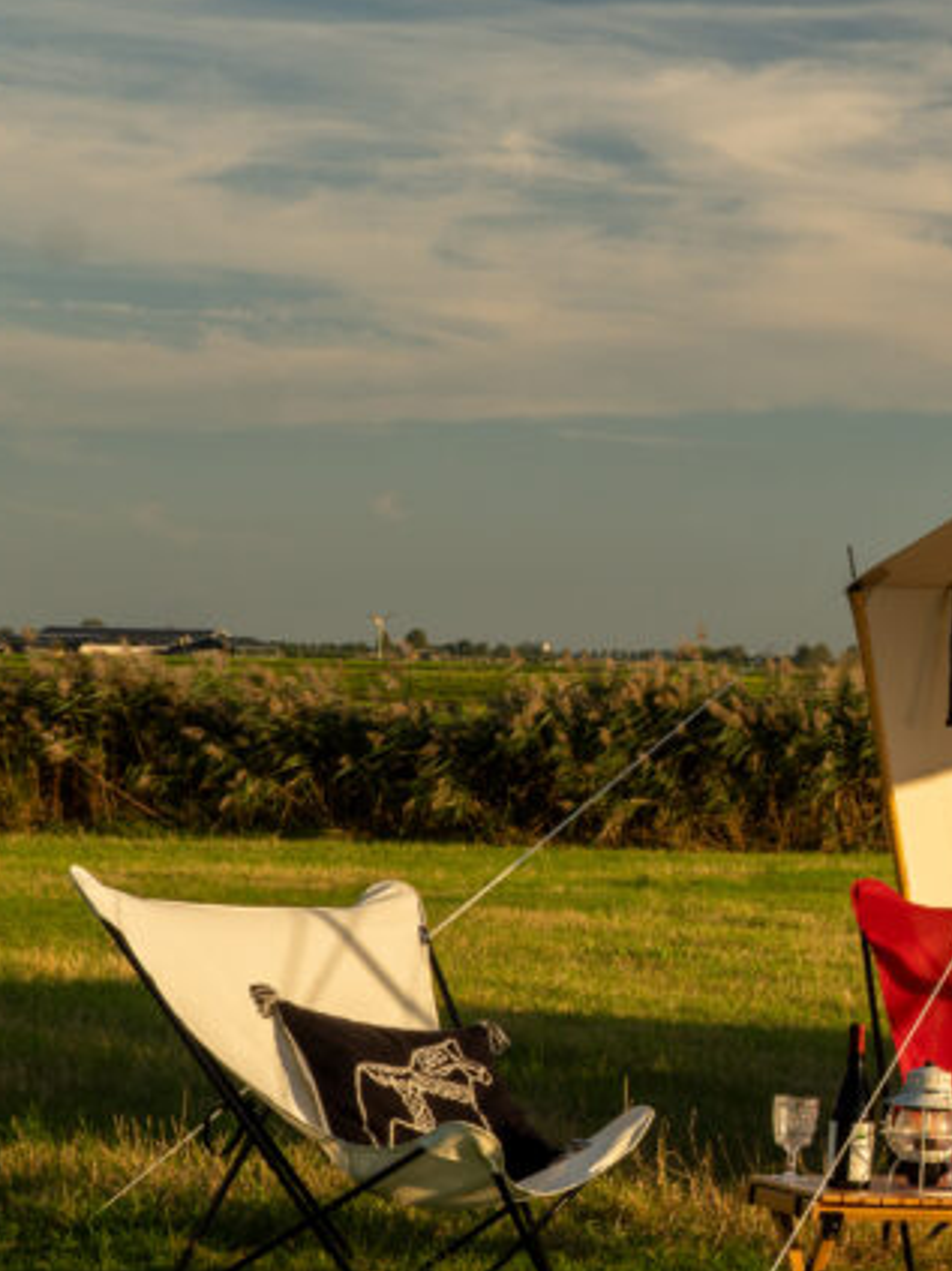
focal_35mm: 115
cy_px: 626
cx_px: 1303
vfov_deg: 17.1
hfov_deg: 12.4
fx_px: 4225
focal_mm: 33
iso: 100
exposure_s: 1/50
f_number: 9
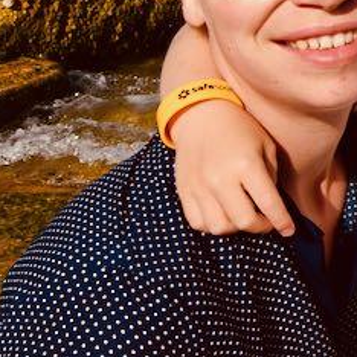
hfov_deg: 18.3
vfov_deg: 22.6
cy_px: -35
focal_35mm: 72
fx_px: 840
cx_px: 664
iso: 200
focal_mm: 12
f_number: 10
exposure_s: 1/400
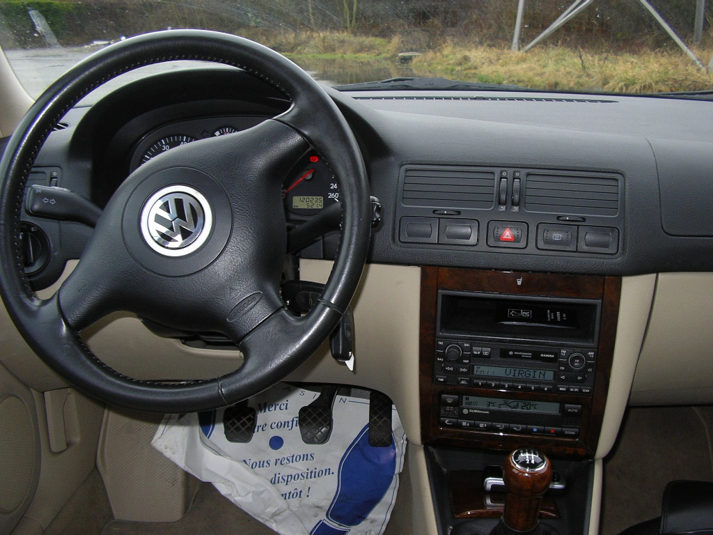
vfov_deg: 37.7
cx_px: 356
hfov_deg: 49.0
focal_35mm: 38
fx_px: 783
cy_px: 268
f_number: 2.9
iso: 50
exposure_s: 1/60
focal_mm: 5.8
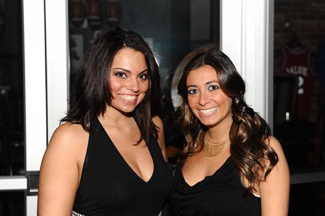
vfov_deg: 23.4
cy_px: 108
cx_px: 162
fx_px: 523
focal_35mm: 58
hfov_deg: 34.5
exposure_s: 1/250
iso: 800
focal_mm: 58
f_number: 4.8
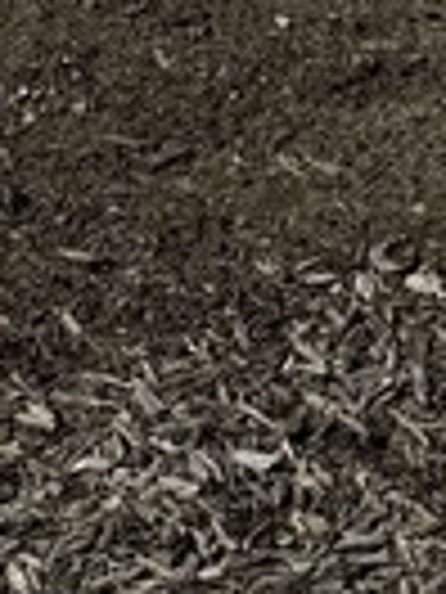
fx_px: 3195
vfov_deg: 7.9
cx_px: 1086
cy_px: 2187
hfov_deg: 7.4
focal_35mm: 186
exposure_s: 1/10309
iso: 80
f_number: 1.78
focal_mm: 6.76
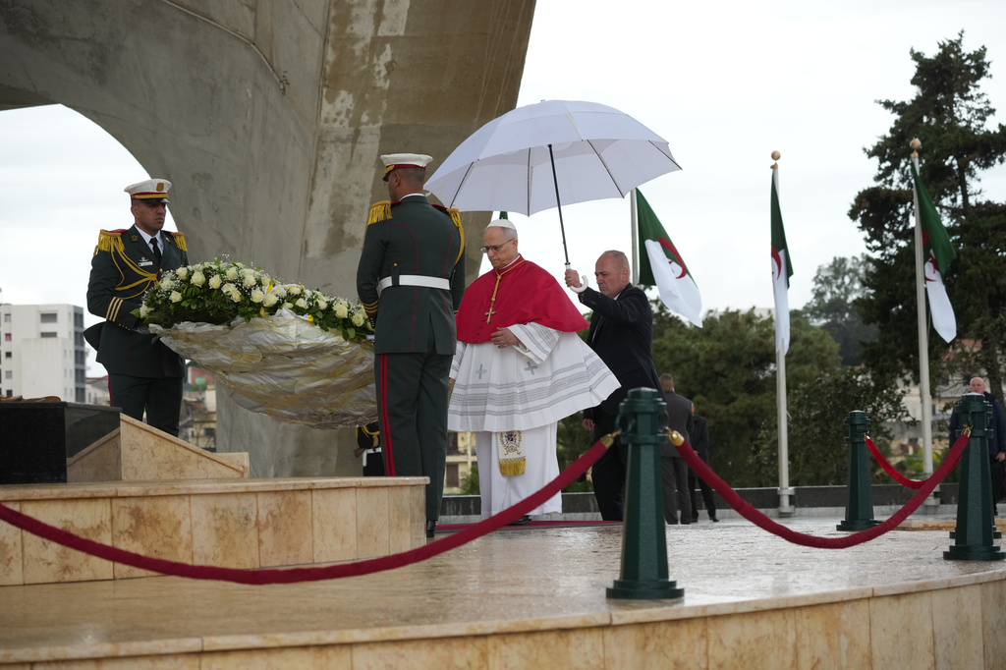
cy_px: 335
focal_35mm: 102
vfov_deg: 13.4
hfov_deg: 20.0
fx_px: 2849
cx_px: 503
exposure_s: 1/1250
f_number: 7.1
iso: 1000
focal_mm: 102
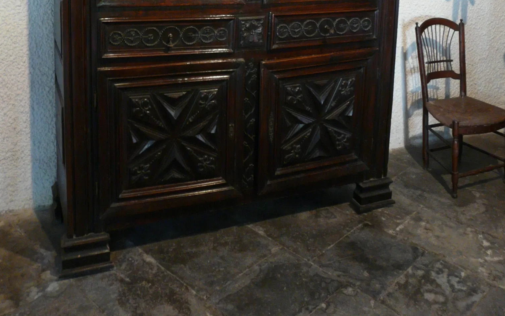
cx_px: 252
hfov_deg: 49.3
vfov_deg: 29.2
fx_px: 551
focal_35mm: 40
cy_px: -24
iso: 200
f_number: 2.8
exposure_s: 1/8
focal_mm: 4.6
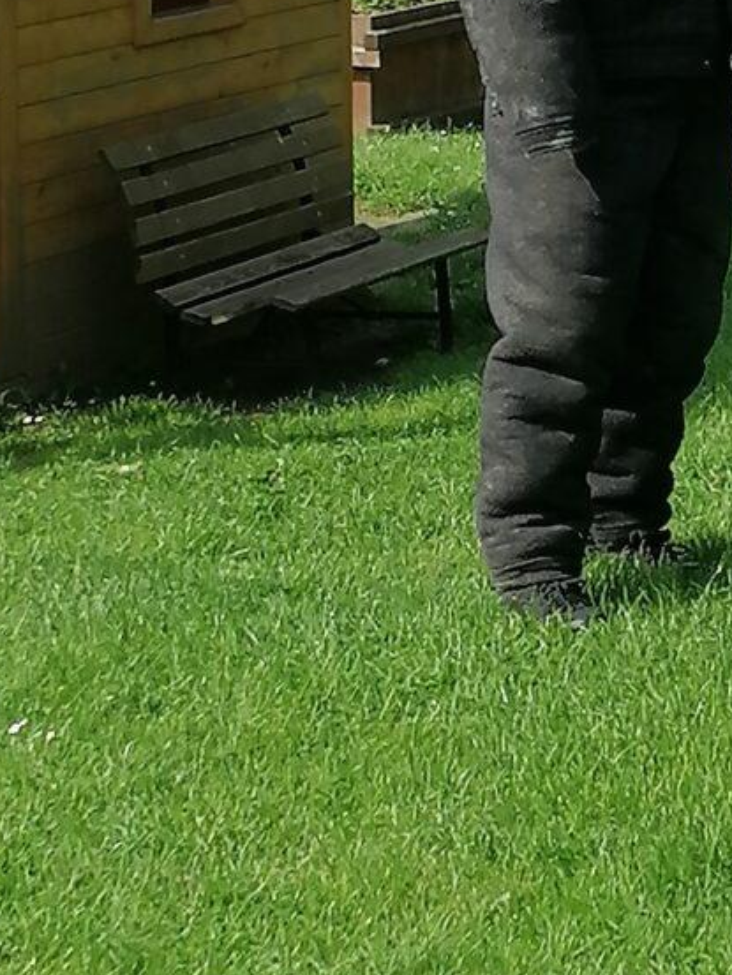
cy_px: 284
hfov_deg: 8.9
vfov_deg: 12.0
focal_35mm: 165
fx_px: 4650
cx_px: 783
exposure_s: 1/870
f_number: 1.8
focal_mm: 4.75
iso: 50
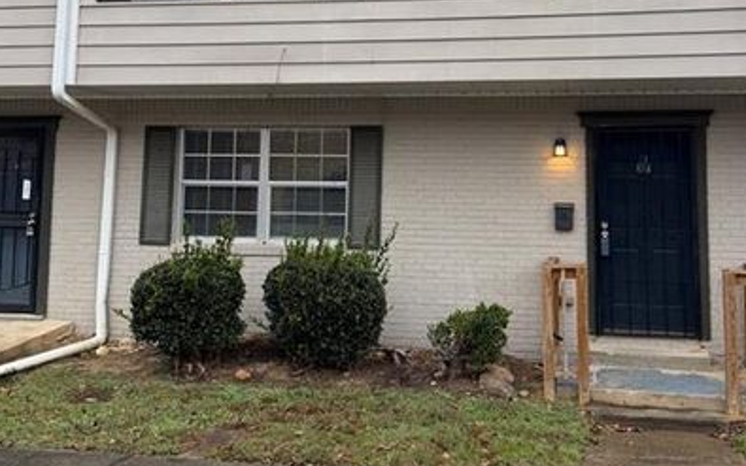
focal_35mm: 43
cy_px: 135
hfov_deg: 46.1
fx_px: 874
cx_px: 431
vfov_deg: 29.5
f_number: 1.78
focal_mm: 6.76
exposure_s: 1/555
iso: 100
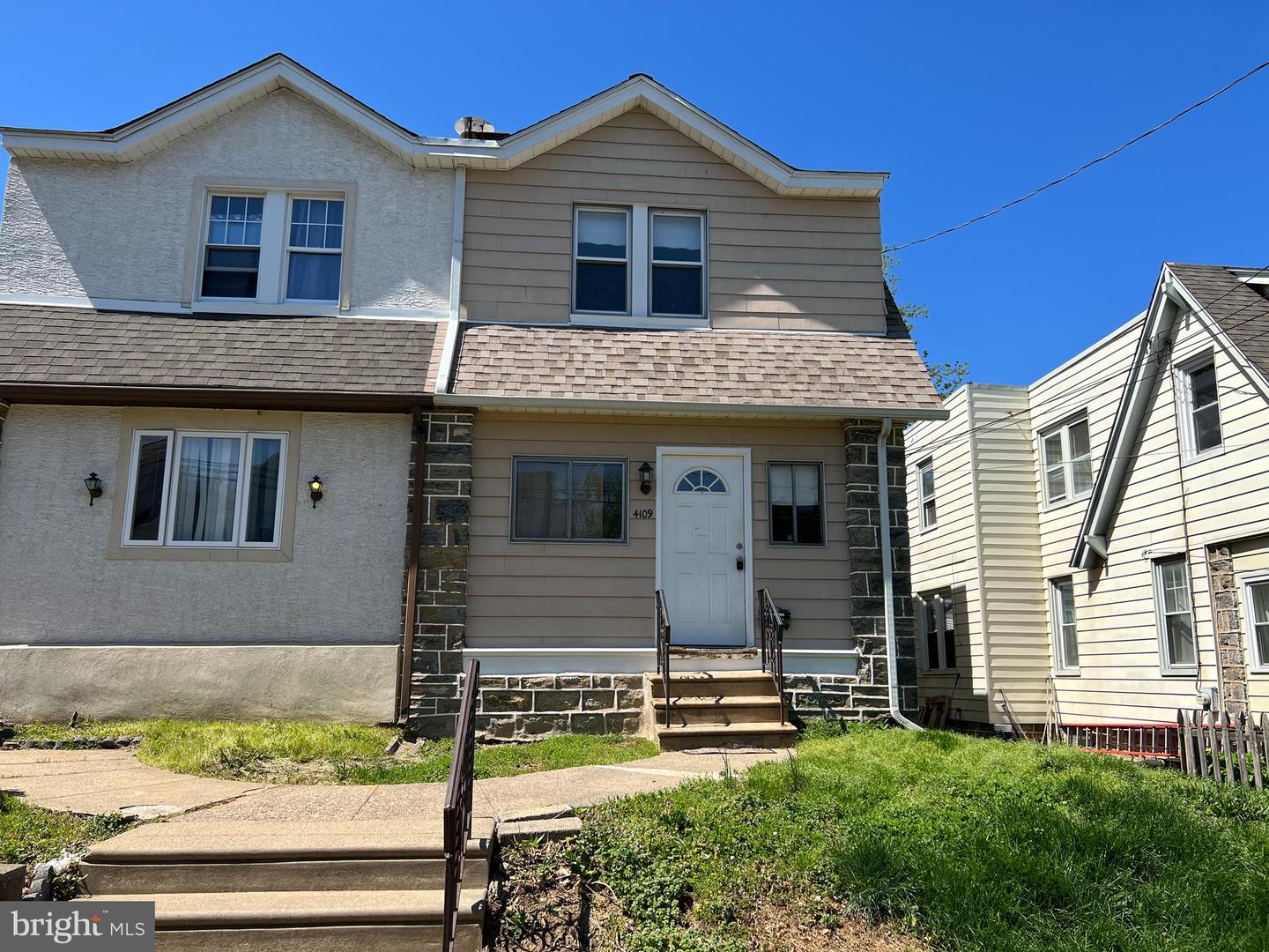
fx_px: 953
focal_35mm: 26
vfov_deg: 53.1
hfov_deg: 67.3
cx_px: 634
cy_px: 476
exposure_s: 1/3571
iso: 50
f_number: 1.5
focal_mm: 5.7
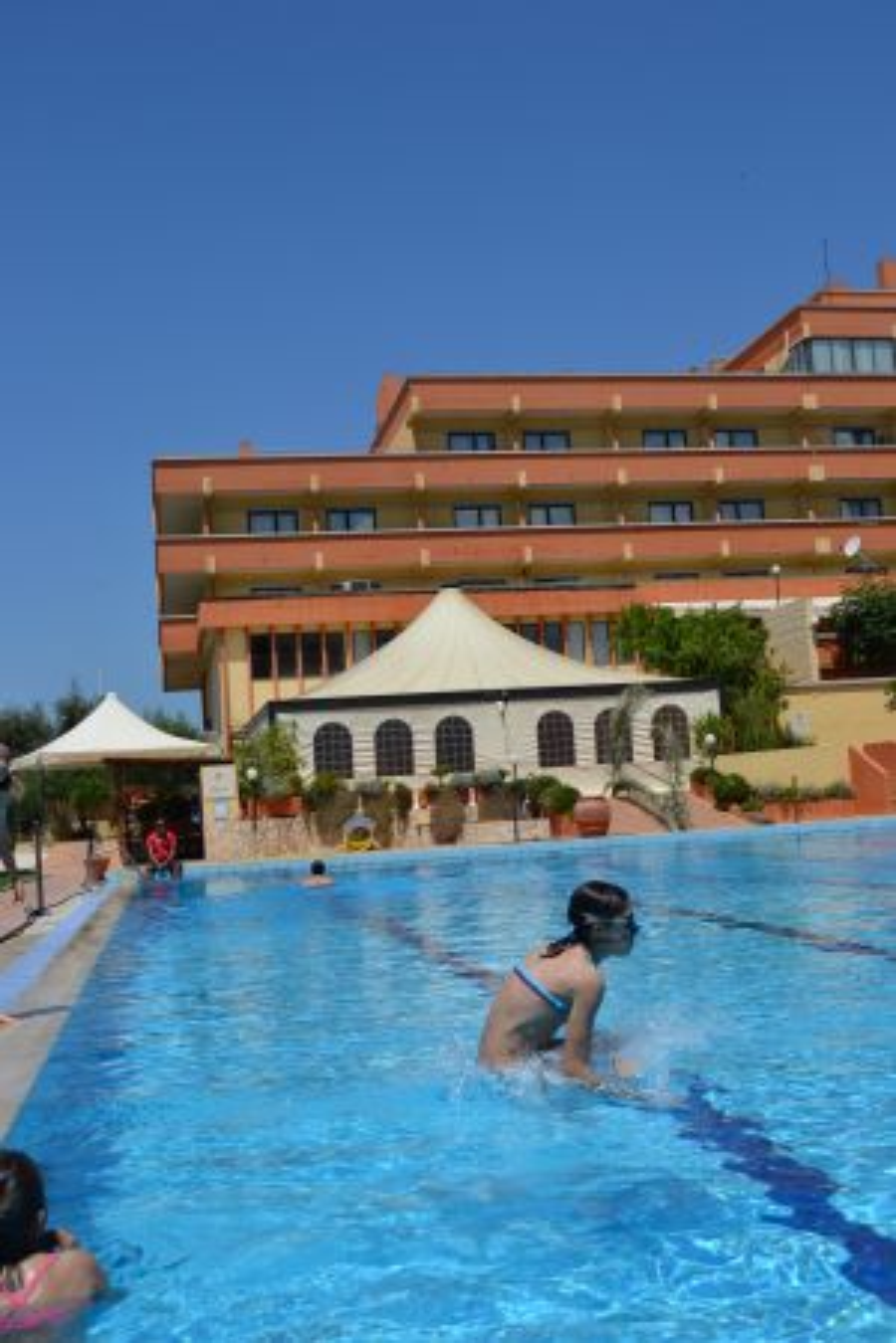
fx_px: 1456
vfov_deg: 49.6
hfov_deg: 34.2
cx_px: 448
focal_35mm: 39
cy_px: 672
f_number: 7.1
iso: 280
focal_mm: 26
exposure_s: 1/2000
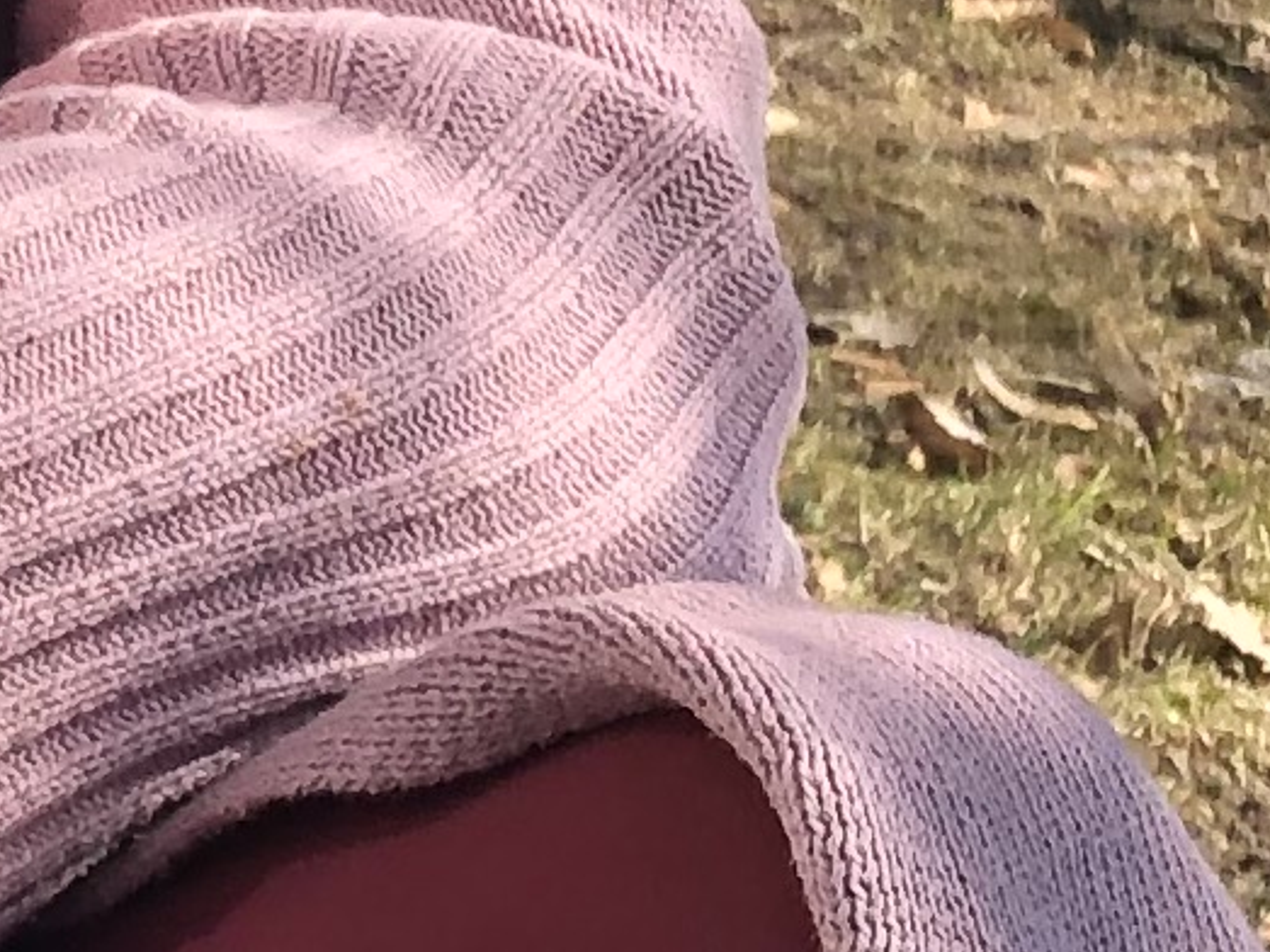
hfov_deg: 8.9
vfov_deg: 6.8
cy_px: -350
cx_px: -639
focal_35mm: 216
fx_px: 7923
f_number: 1.8
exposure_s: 1/1372
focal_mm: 3.99
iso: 20
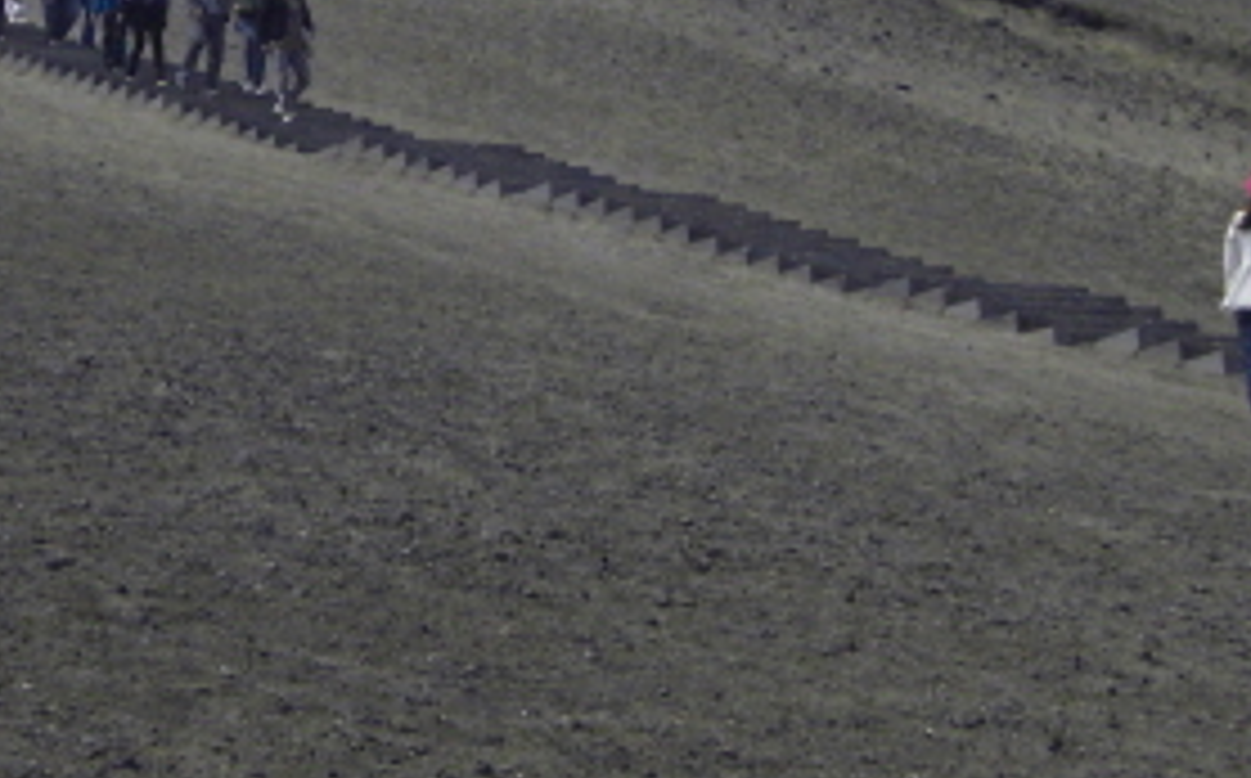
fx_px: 3746
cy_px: 160
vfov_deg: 11.8
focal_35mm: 110
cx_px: 526
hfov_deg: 18.9
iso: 200
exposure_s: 1/800
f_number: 8
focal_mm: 5.7
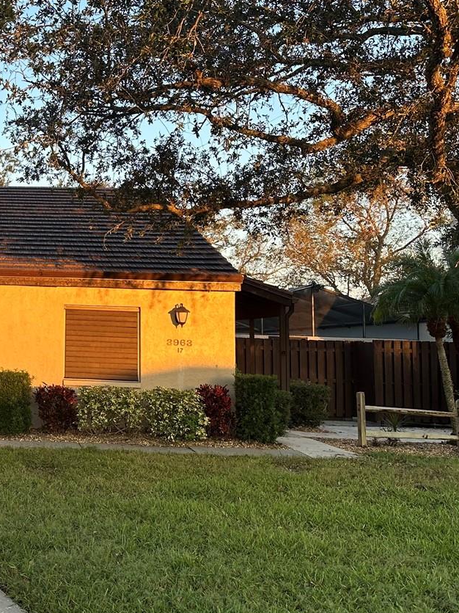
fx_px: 813
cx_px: -51
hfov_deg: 28.5
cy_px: 262
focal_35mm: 46
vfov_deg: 41.1
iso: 80
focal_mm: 6.86
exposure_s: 1/464
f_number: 1.78
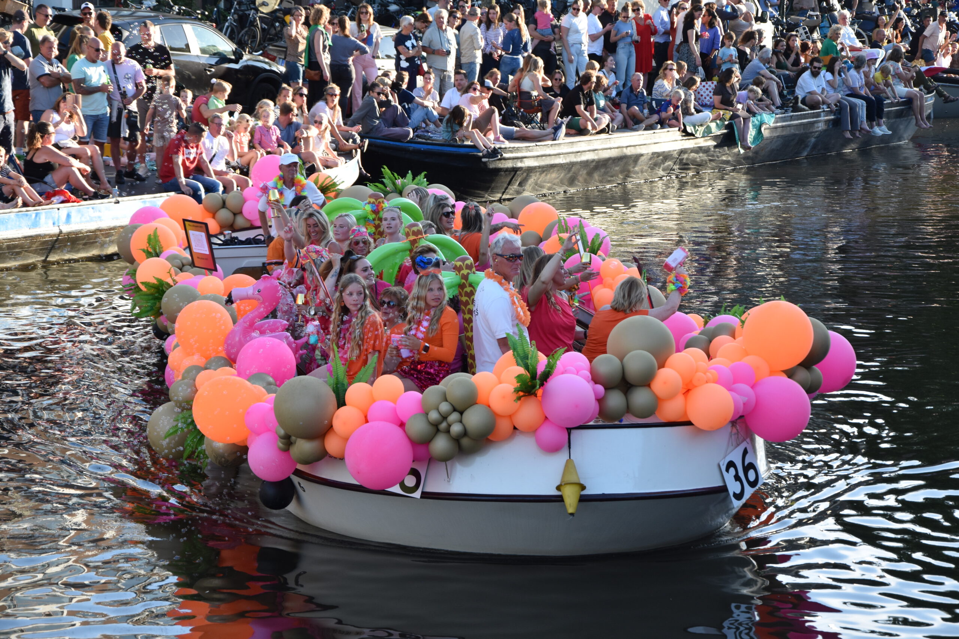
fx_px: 2797
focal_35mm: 105
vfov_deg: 13.0
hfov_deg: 19.5
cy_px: 320
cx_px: 480
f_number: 7.1
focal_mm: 70
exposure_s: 1/200
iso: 400
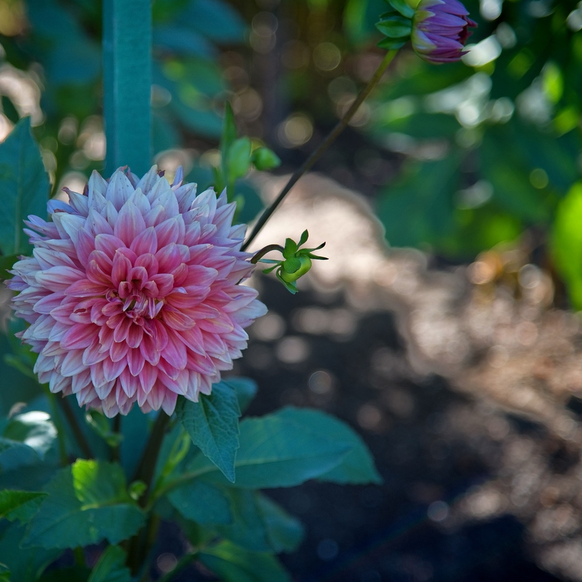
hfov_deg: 11.3
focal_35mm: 154
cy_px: 291
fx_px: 2929
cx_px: 202
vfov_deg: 11.3
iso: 280
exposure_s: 1/250
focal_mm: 120
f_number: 4
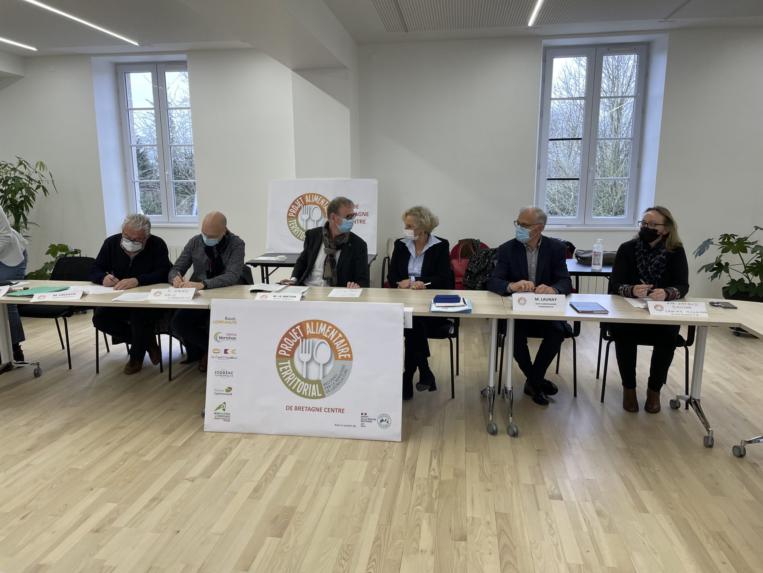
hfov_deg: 67.3
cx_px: 382
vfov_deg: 53.1
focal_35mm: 26
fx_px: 573
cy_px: 286
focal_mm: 4.2
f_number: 1.6
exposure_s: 1/121
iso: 100
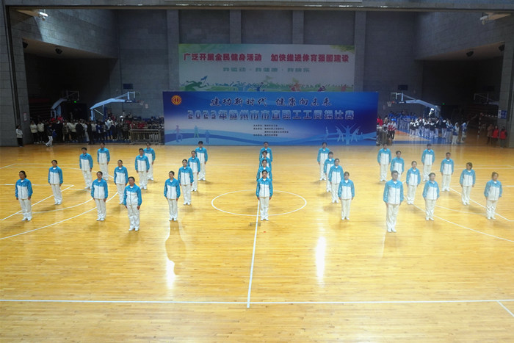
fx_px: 343
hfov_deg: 73.7
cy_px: 172
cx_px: 257
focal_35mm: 24
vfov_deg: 53.2
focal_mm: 16
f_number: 4
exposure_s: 1/160
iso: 640
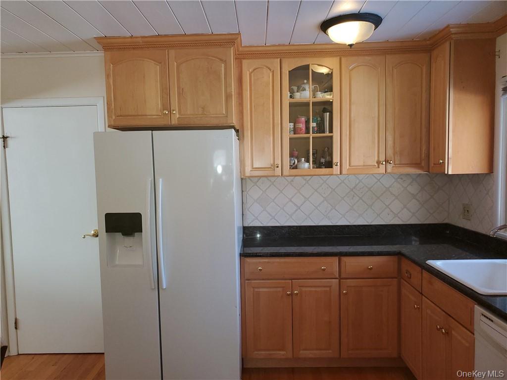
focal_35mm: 26
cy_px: 190
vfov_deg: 53.1
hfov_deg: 67.3
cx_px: 254
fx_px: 381
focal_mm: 4.3
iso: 125
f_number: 2.4
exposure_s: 1/60
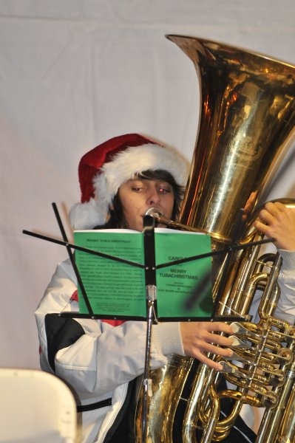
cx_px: 148
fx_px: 3694
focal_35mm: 300
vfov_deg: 6.9
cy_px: 222
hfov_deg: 4.6
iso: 800
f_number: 2.8
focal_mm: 200
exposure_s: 1/125
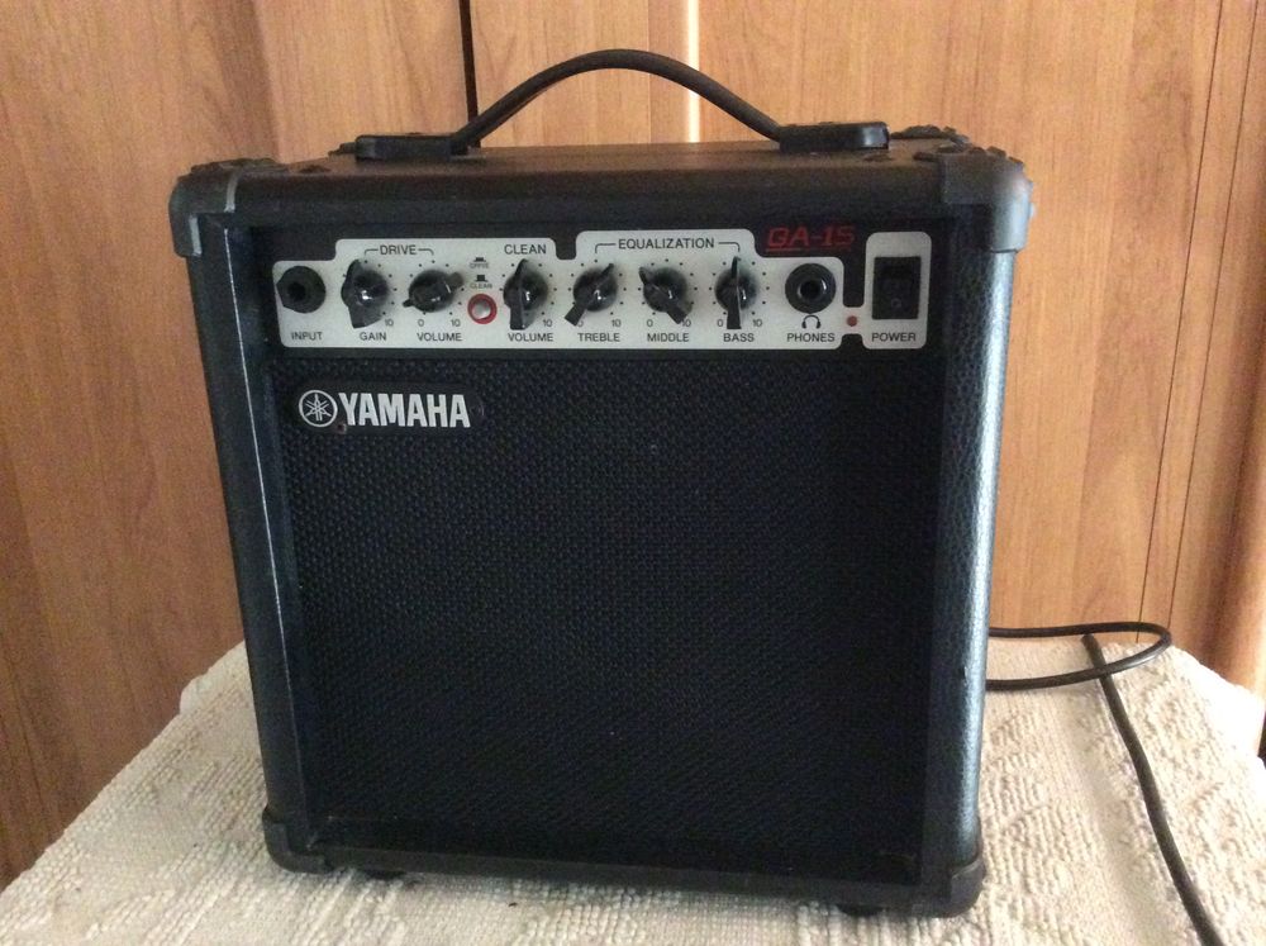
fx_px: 1169
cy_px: 473
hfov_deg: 56.9
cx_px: 633
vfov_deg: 44.1
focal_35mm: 32
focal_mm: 3.3
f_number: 2.4
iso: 800
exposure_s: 1/17
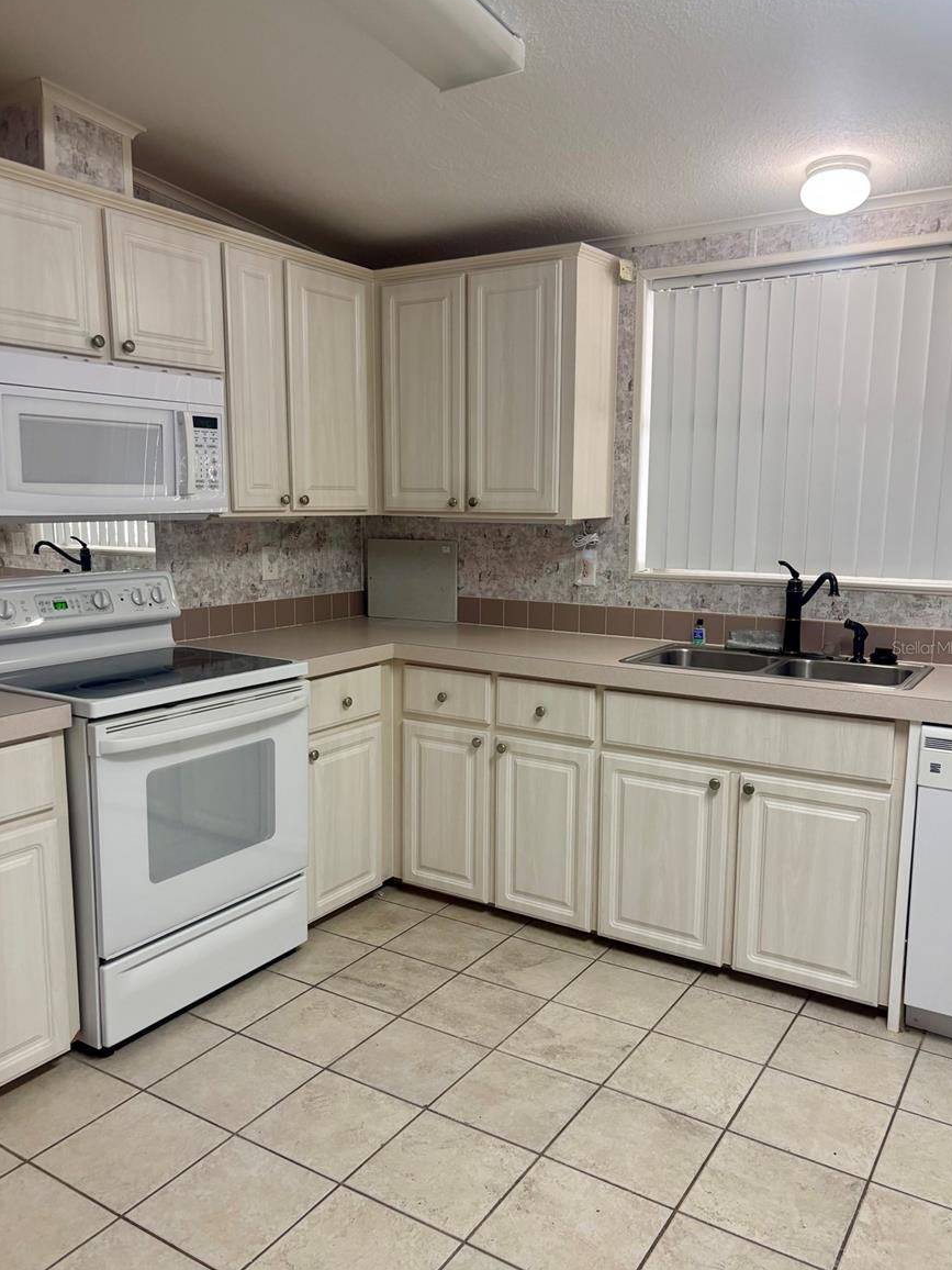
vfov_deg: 65.3
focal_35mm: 27
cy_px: 647
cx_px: 475
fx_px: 990
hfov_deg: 51.4
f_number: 1.6
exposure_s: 1/60
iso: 100
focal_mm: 5.96
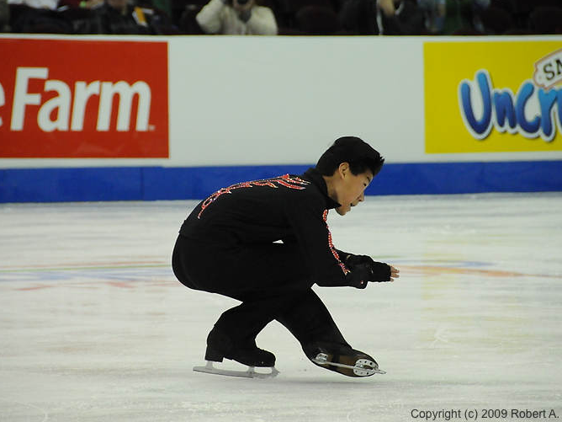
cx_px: 279
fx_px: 5601
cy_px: 208
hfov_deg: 5.7
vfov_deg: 4.3
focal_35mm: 345
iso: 3200
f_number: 5.6
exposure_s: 1/1000
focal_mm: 200
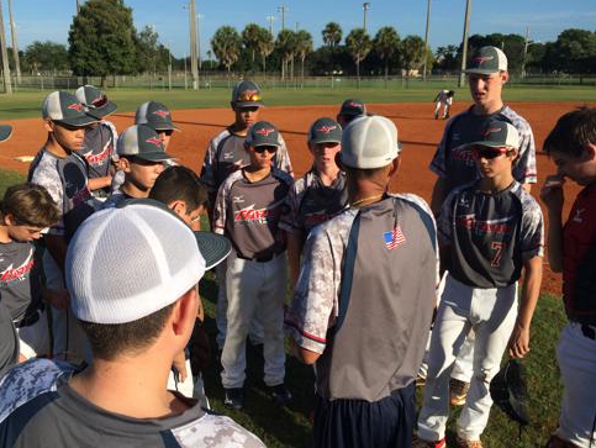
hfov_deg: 55.1
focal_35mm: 33
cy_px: 247
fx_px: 569
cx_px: 258
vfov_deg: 42.9
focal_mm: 4.15
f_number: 2.2
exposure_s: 1/2564
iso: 32
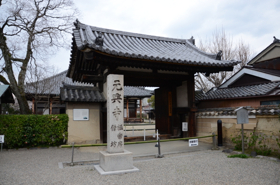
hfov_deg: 67.5
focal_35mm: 27
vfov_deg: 47.7
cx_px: 140
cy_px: 92
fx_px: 210
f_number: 4
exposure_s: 1/500
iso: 400
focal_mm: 18
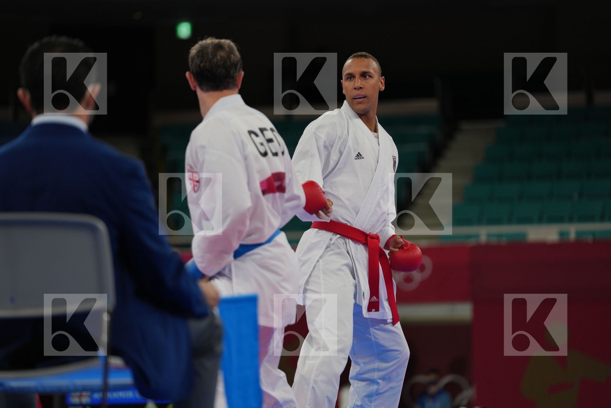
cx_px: 306
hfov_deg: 12.9
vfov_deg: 8.6
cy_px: 204
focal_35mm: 159
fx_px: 2698
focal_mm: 159
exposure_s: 1/1000
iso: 400
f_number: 2.8
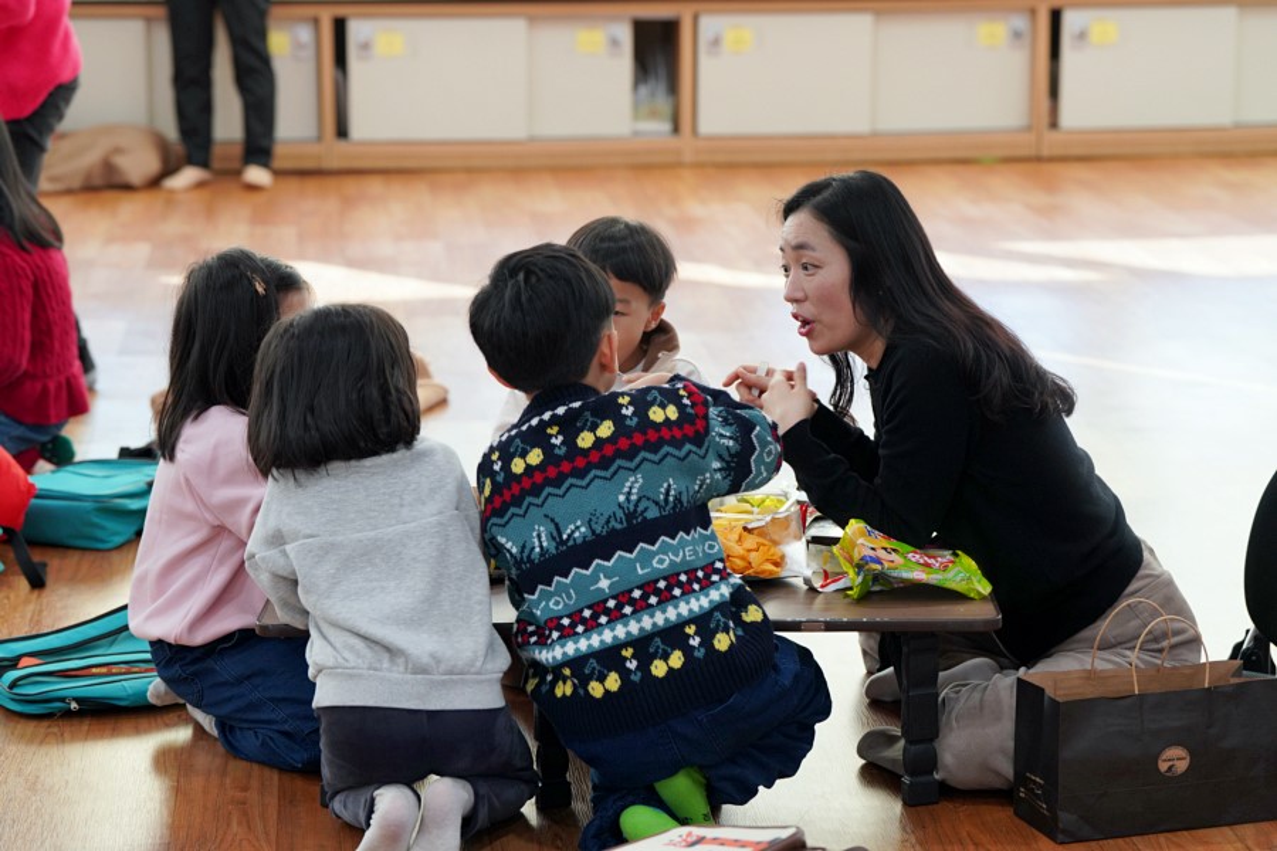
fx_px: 3086
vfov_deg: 15.7
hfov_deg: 23.4
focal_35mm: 87
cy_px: 426
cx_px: 638
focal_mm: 87
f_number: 4
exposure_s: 1/160
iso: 1250
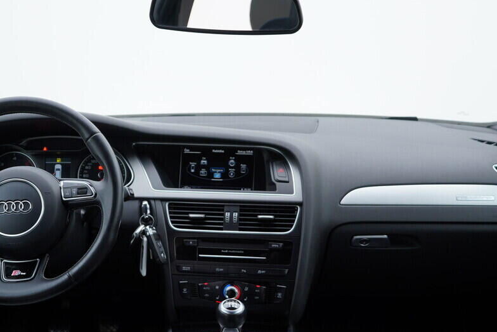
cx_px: 223
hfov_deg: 41.9
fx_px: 649
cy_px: 201
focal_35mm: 47
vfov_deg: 28.6
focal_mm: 24
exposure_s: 1/50
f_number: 3.2
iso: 125
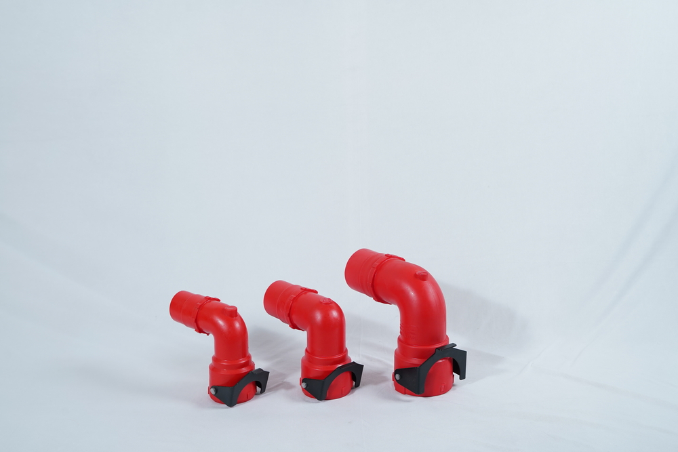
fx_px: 923
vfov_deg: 27.5
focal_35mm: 49
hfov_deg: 40.3
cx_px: 339
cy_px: 226
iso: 500
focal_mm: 49
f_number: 8
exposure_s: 1/100
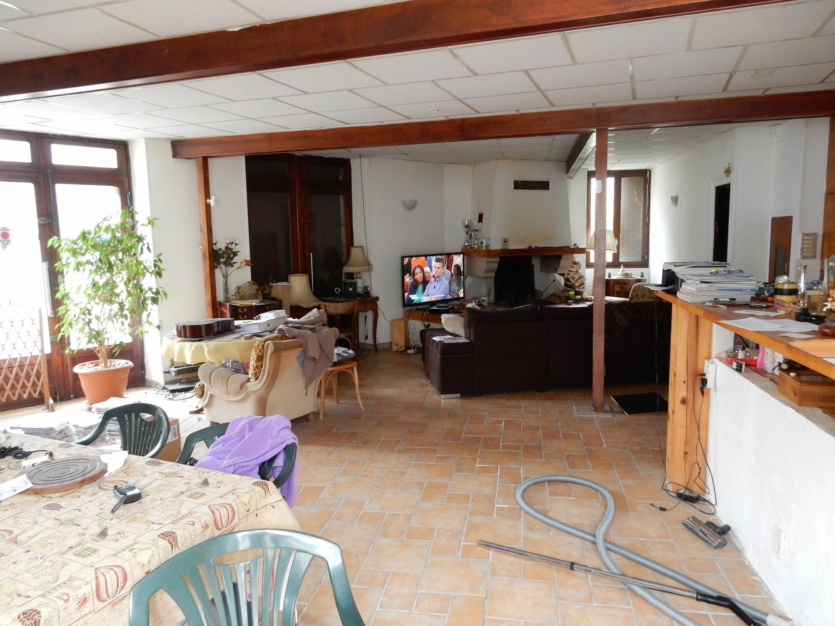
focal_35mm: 25
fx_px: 603
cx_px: 418
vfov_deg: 54.9
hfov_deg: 69.4
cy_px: 313
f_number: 3.7
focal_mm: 4.5
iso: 400
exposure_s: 1/20
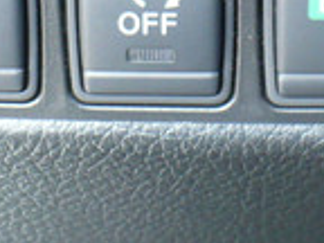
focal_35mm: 164
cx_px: 270
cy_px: -205
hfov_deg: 12.0
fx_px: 1535
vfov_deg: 8.7
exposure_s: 1/8
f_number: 2.8
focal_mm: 6.1
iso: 200
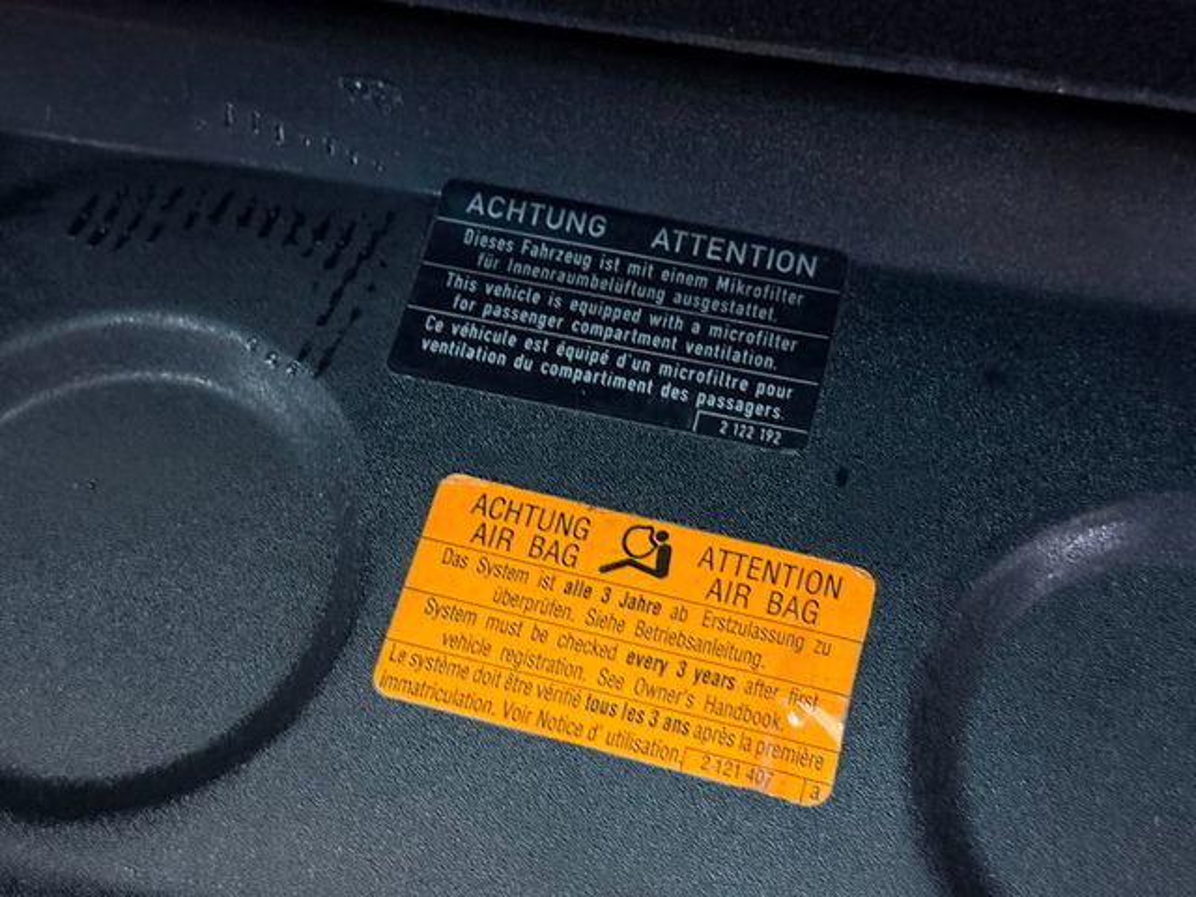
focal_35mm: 48
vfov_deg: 30.3
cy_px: 448
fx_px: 1658
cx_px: 598
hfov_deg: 39.7
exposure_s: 1/20
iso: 640
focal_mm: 6.76
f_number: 1.78
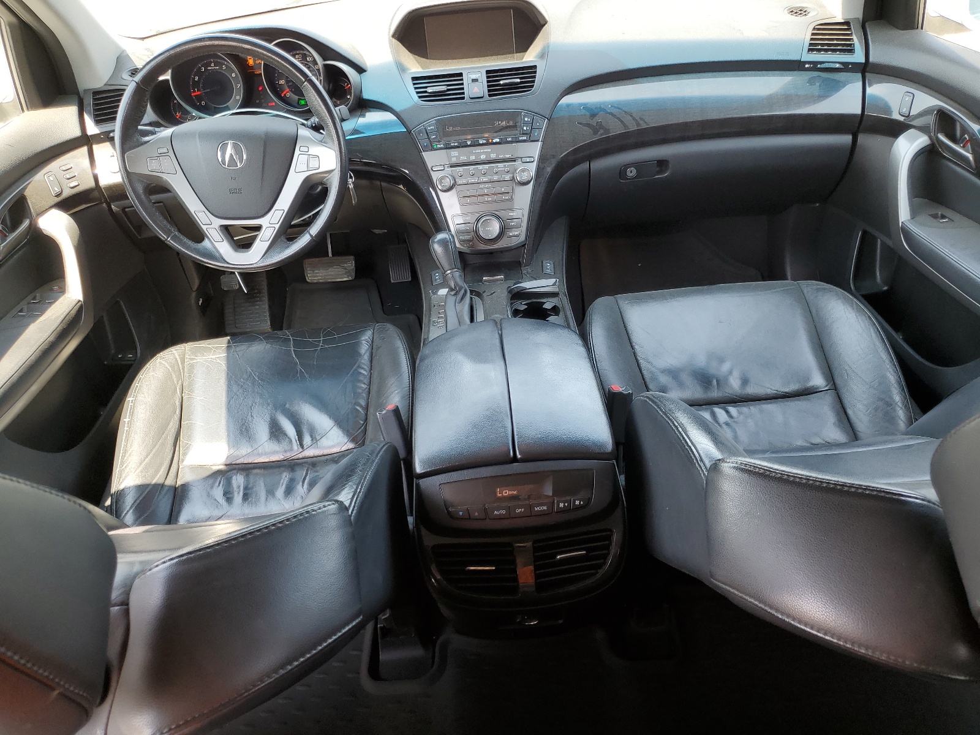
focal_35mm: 26
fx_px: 736
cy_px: 368
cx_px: 490
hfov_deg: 67.3
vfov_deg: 53.1
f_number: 1.5
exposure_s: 1/122
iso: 50
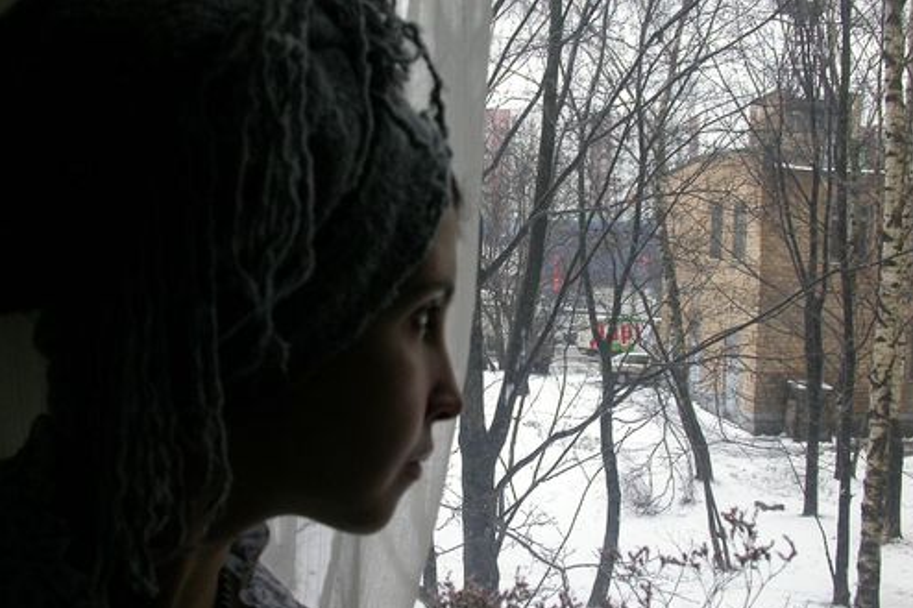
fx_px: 1014
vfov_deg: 33.4
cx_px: 458
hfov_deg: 48.5
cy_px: 315
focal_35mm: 40
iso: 100
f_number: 3.3
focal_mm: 7.85
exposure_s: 1/48.9
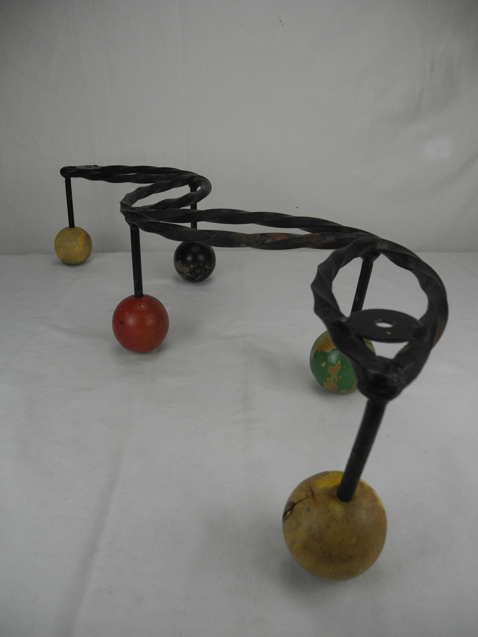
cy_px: 318
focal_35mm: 28
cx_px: 239
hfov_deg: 49.7
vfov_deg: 63.4
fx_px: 516
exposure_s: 1/266
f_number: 2.8
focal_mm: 6
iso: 100
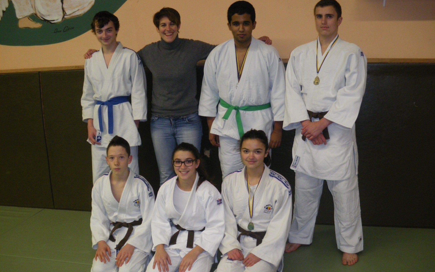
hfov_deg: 50.4
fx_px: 462
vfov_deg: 32.7
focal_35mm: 39
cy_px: 155
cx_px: 220
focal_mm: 6.3
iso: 400
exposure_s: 1/50
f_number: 3.5
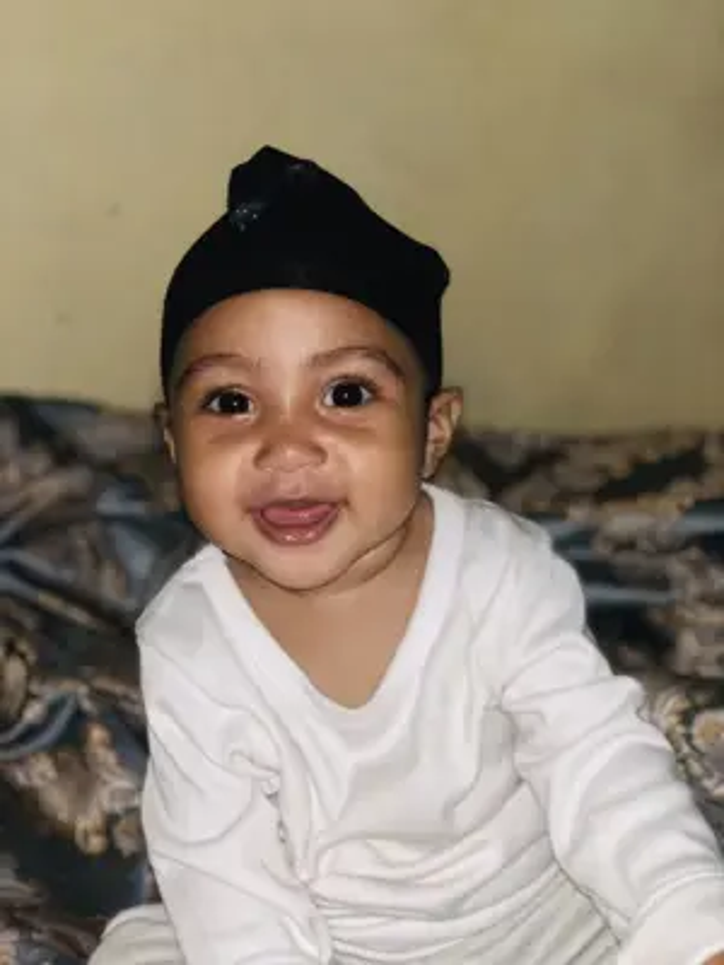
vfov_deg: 36.8
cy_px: 482
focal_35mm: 52
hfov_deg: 28.0
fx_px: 1450
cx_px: 362
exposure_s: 1/30
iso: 80
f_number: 2.4
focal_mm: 6
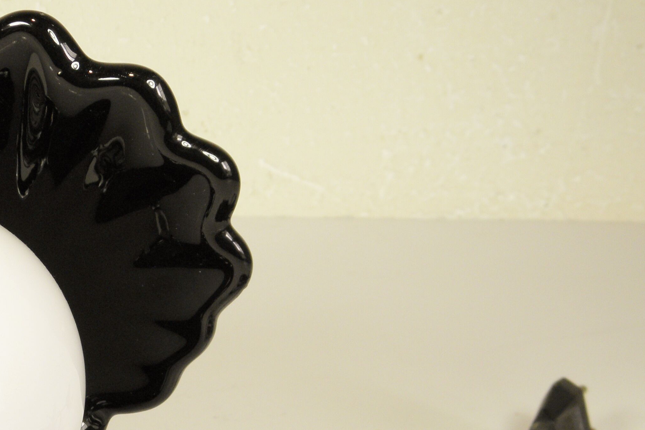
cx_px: 95
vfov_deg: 16.3
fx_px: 1487
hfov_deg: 24.0
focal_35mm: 83
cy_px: 376
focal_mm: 7.5
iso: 100
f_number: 3.8
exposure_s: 1/100
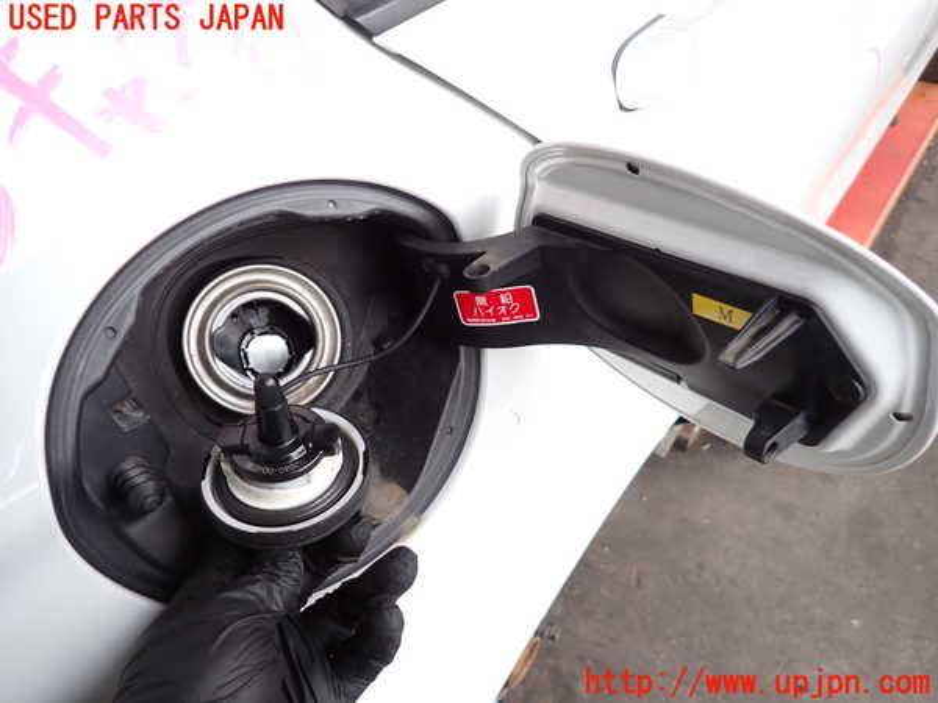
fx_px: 677
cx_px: 469
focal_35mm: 25
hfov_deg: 69.4
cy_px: 352
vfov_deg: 54.9
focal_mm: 4.5
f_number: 2
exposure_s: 1/125
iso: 100
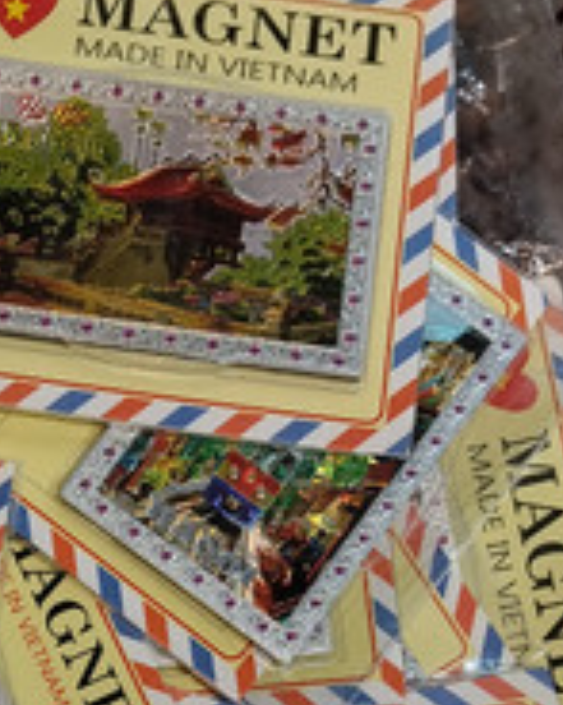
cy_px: 774
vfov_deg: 23.3
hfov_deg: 19.3
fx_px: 1605
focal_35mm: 77
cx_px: -17
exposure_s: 1/100
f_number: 1.8
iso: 50
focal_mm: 4.22
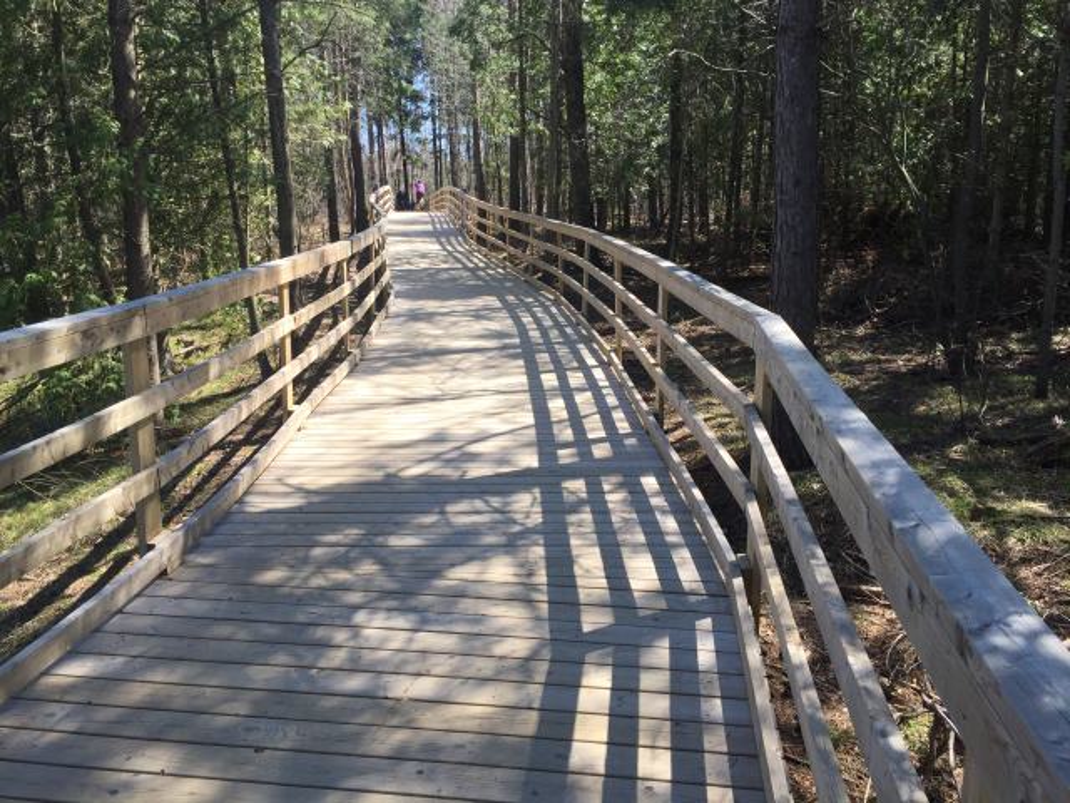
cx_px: 535
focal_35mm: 29
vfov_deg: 48.2
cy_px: 402
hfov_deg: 61.7
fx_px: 896
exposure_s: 1/549
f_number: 2.2
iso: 32
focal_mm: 4.15
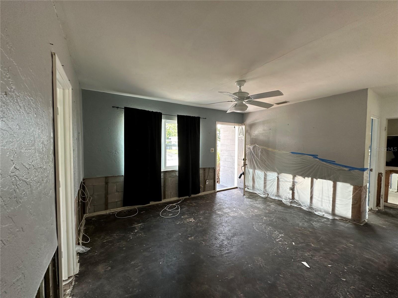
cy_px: 149
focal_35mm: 14
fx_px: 161
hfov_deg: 102.1
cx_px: 199
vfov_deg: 85.7
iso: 125
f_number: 2.2
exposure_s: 1/99
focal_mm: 2.22
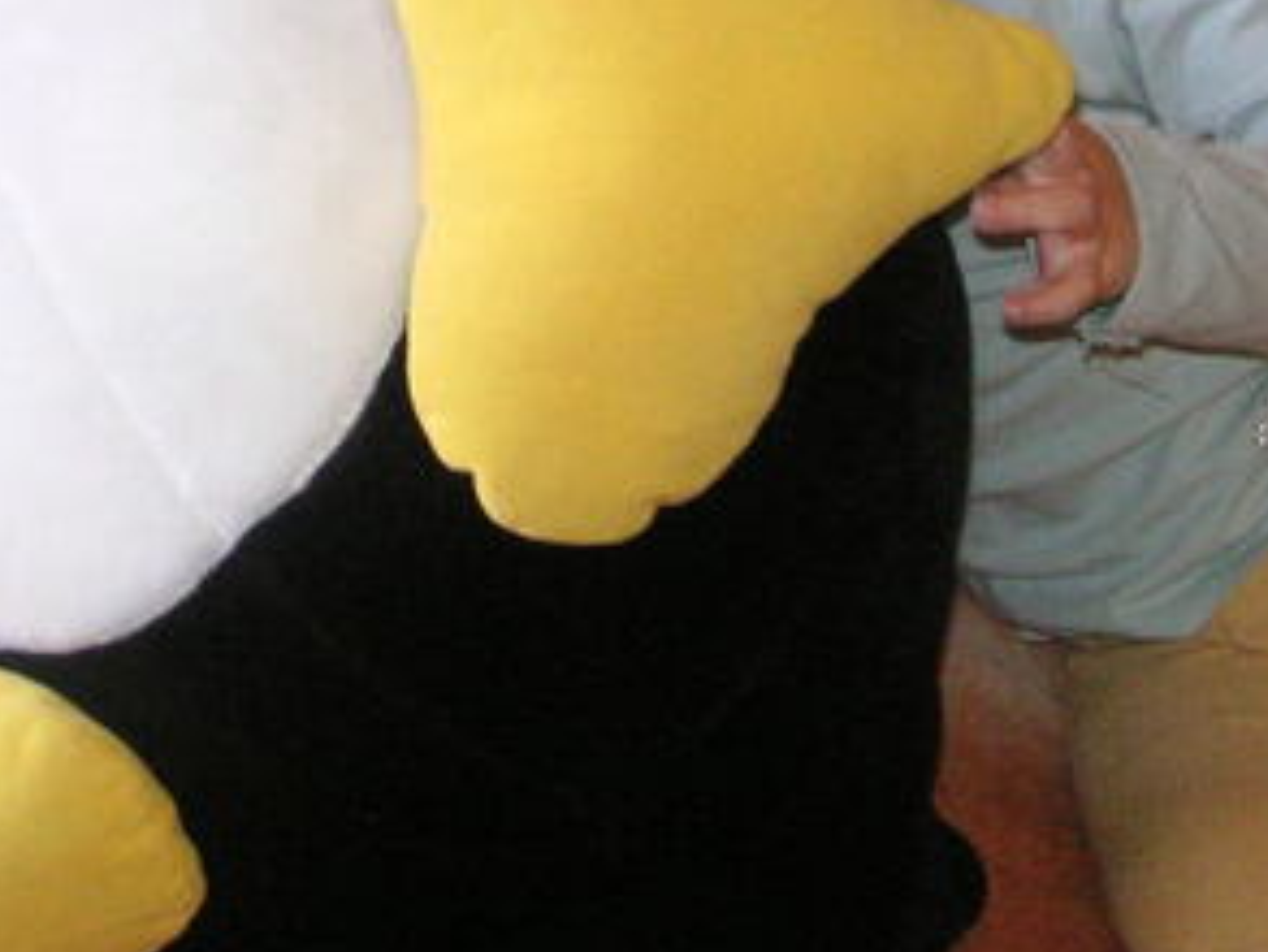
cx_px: 381
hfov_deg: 19.4
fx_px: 3701
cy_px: -125
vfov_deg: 14.3
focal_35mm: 101
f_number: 2.8
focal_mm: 6.1
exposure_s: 1/45
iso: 160
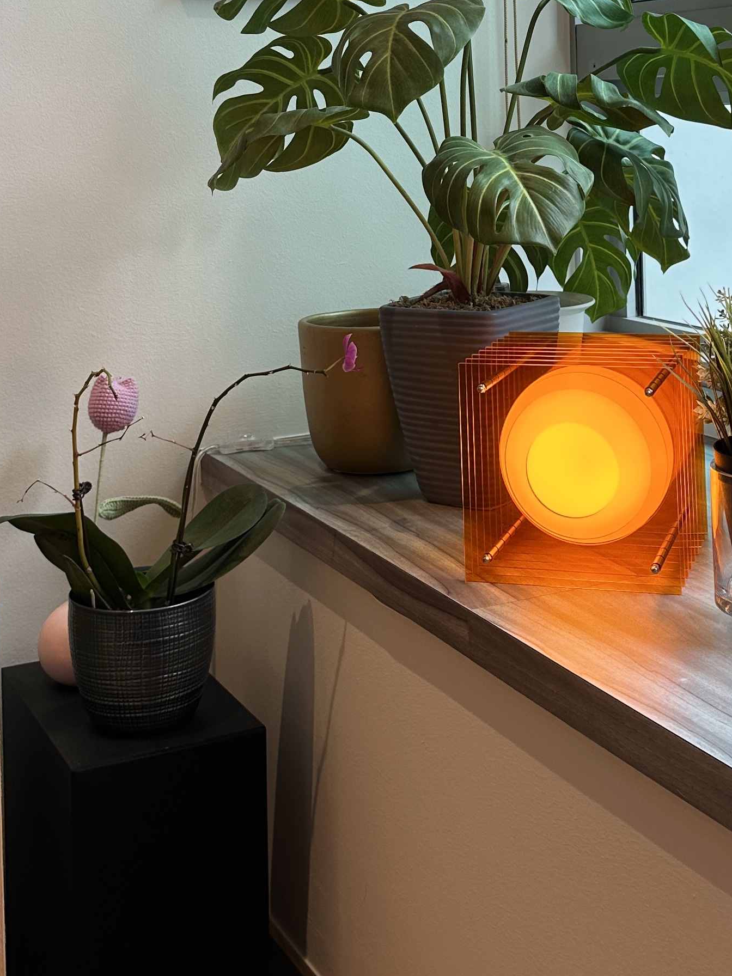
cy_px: 102
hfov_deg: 27.0
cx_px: 452
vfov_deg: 33.7
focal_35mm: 54
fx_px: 1523
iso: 64
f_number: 1.78
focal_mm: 6.86
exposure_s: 1/157
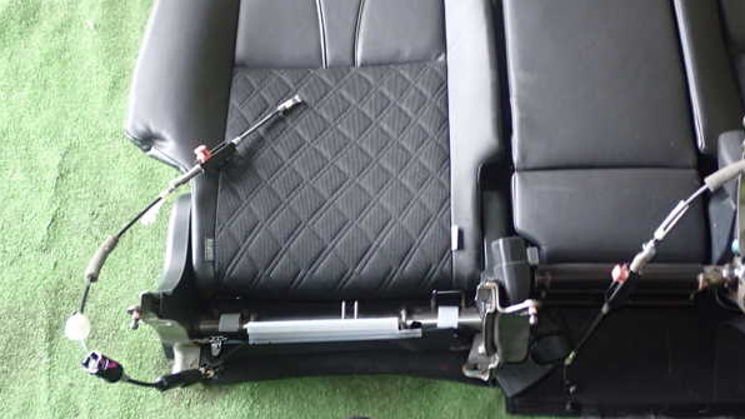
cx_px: 374
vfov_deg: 26.5
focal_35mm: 45
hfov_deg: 45.5
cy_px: 170
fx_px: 889
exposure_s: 1/40
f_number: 2.8
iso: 500
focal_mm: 7.31
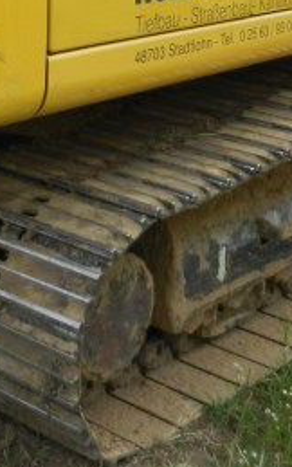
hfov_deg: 15.9
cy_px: -47
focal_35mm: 82
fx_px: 1044
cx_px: 90
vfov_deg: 23.6
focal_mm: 4.5
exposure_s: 1/1250
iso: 160
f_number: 3.5
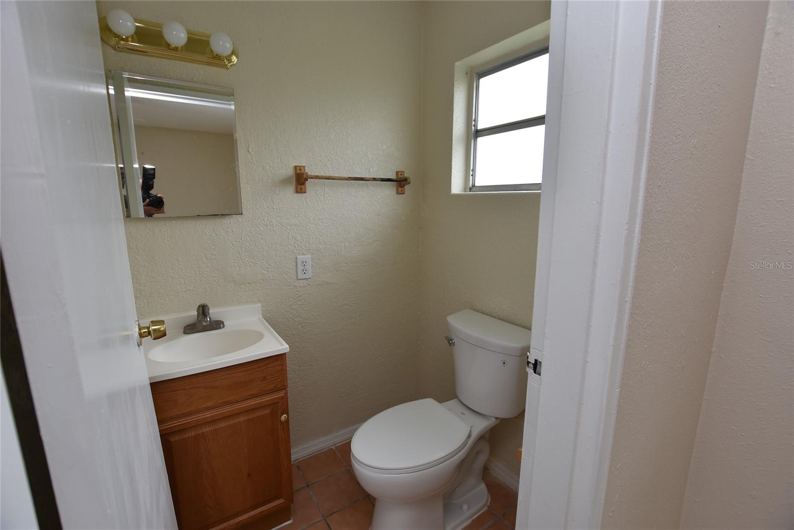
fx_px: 331
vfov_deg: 77.4
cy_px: 265
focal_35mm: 15
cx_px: 397
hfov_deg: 100.4
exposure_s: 1/100
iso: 200
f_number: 5
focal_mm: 10
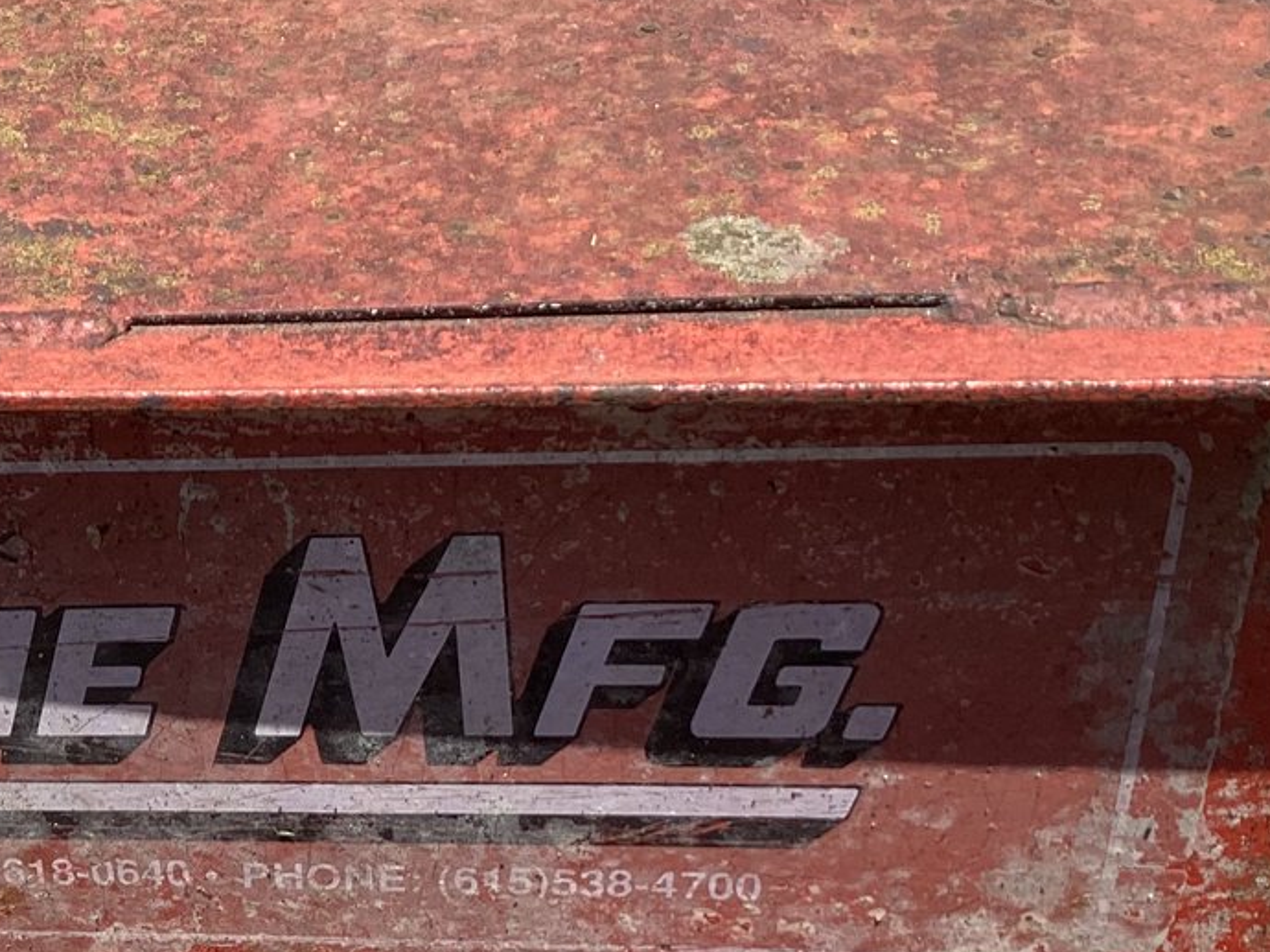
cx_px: -110
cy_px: 715
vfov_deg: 21.4
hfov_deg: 26.4
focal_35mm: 68
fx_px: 2494
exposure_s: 1/858
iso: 25
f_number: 2.4
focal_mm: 3.3
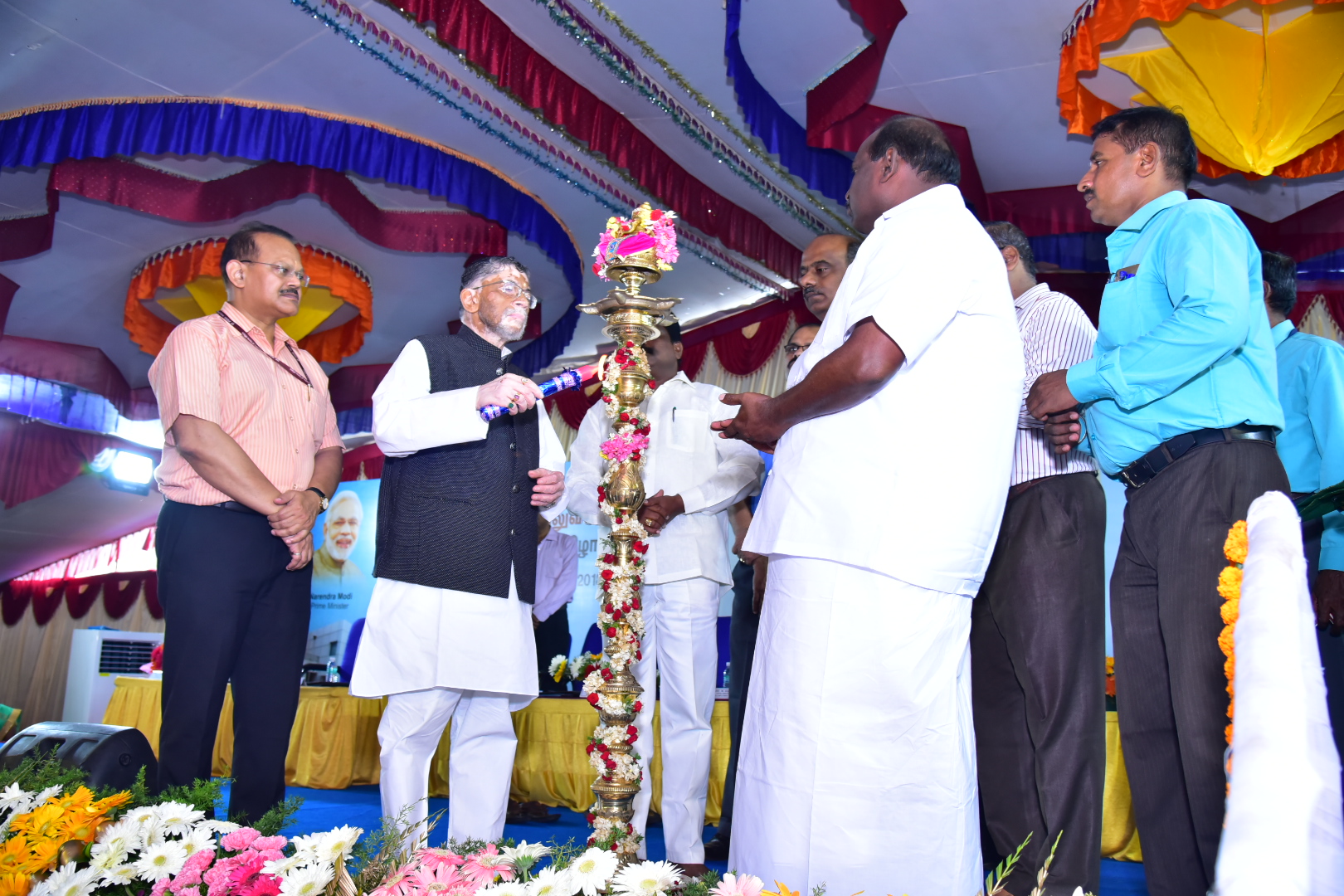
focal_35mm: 31
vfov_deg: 42.3
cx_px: 672
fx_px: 1157
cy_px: 448
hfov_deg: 60.3
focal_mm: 31
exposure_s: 1/160
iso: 1600
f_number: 5
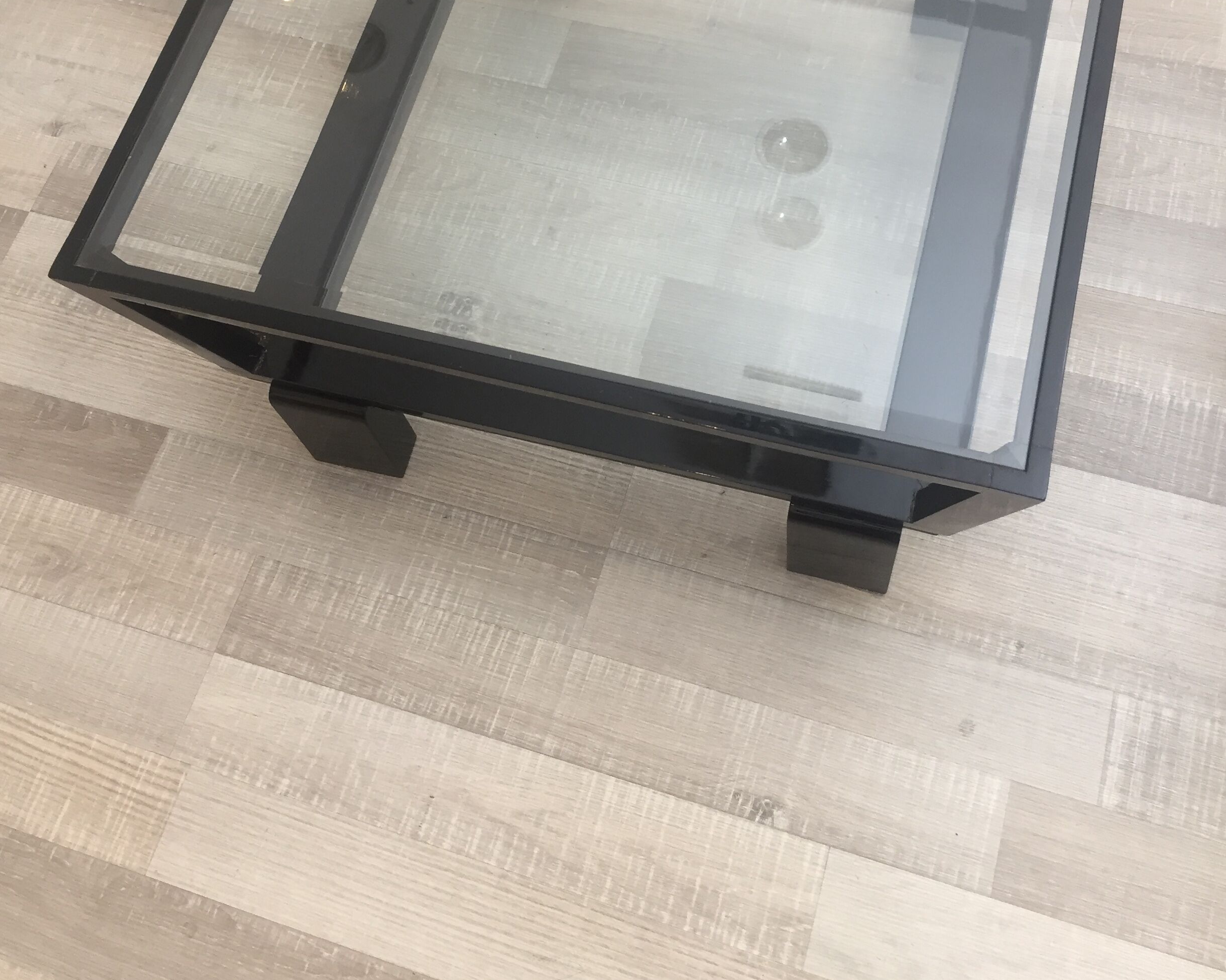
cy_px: 285
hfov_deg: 47.9
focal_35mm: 38
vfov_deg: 38.5
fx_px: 1379
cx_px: 616
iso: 80
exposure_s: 1/33
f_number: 2.2
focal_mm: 4.15
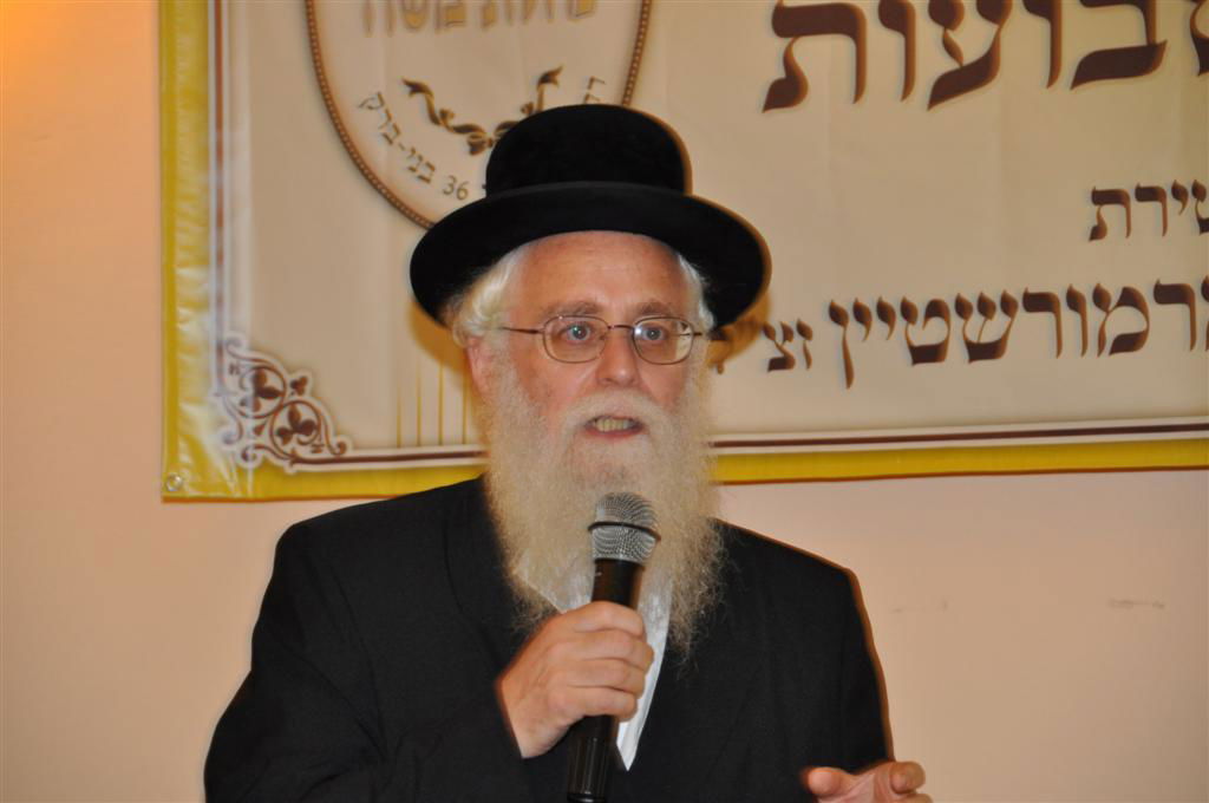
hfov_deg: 11.4
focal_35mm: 180
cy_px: 402
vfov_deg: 7.6
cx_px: 604
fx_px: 6037
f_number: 5.3
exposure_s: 1/60
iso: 800
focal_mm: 120
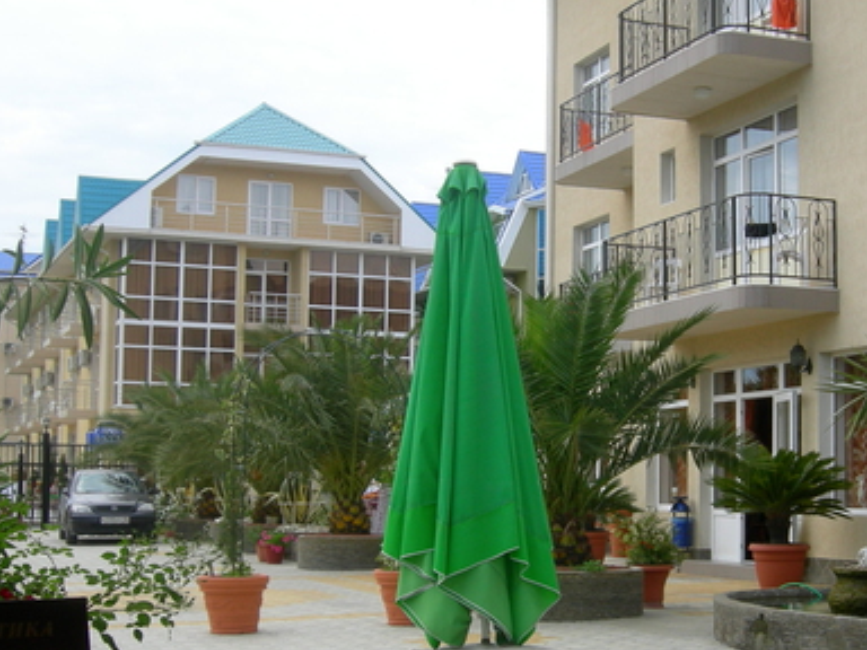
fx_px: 1578
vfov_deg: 23.3
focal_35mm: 63
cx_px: 567
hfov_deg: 30.5
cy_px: 353
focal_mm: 9.1
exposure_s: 1/198
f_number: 5.1
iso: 64
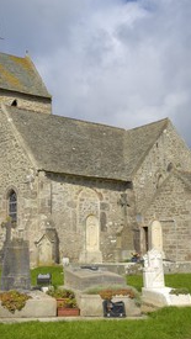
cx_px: 81
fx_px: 432
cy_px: 169
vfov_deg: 42.9
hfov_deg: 24.9
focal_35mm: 48
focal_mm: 20
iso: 100
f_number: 14
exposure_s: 1/125
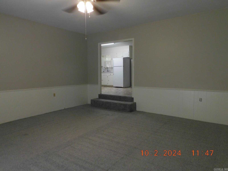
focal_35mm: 24
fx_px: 158
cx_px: 114
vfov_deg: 56.8
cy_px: 86
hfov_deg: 71.6
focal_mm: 4.3
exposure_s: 1/30
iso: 220
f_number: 3.3
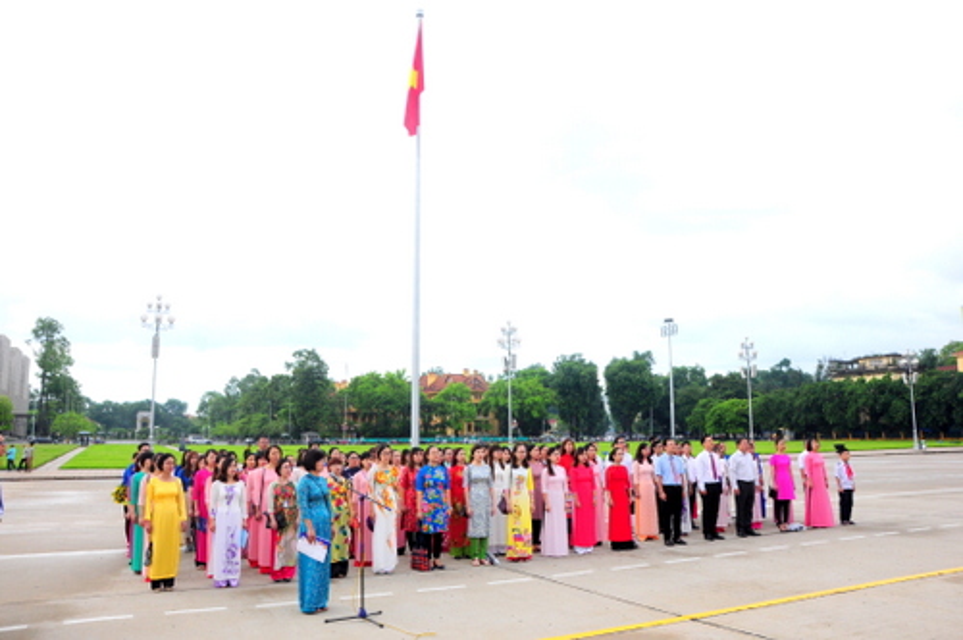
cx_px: 482
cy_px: 320
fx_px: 721
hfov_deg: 67.4
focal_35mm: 27
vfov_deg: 47.8
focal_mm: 18
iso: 500
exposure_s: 1/125
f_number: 14
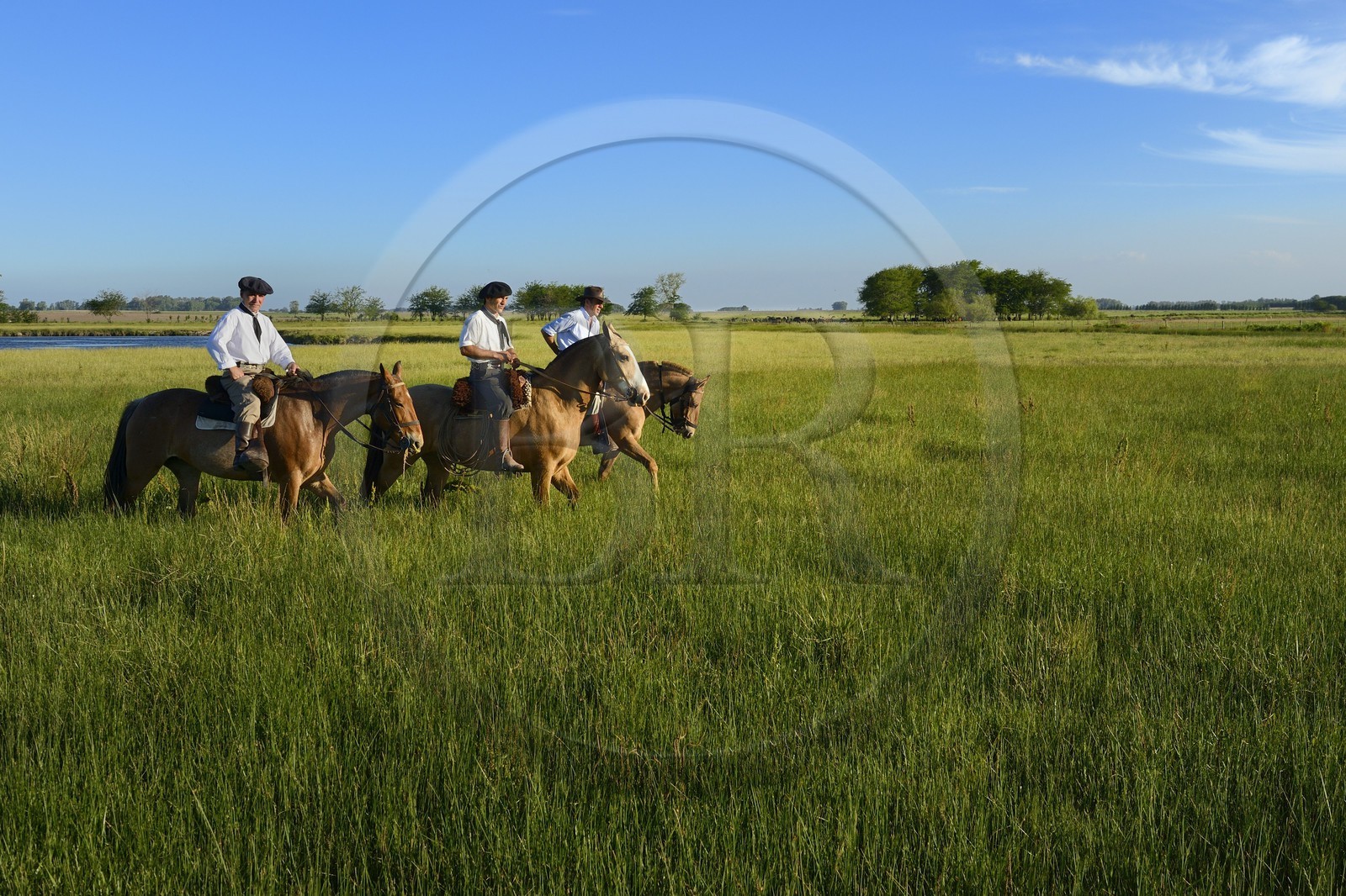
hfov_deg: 50.7
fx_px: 1420
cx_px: 673
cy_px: 448
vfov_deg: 35.0
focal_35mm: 38
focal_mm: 38
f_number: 9
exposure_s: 1/640
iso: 400
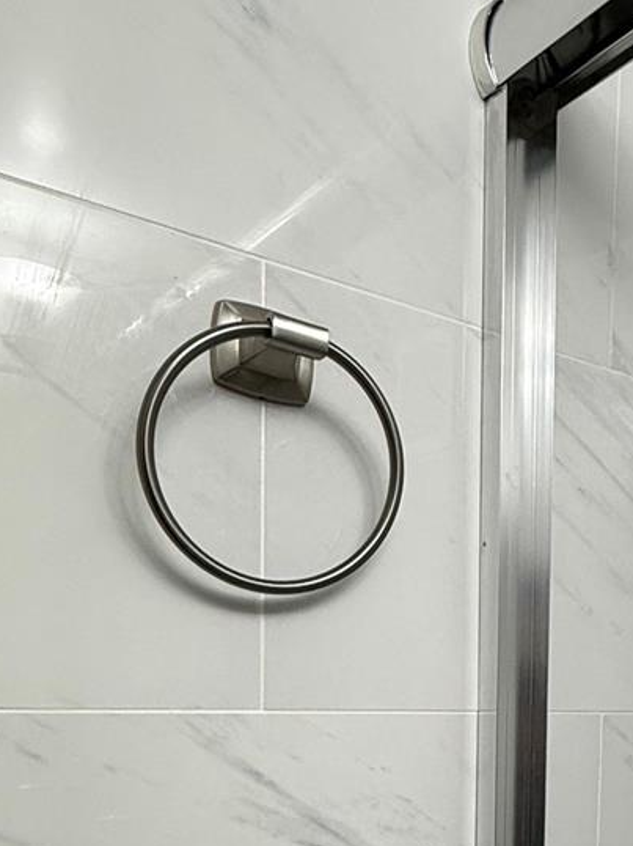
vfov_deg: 43.0
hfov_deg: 32.3
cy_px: 755
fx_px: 976
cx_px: 669
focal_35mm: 40
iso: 160
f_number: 2.2
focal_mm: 2.22
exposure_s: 1/120
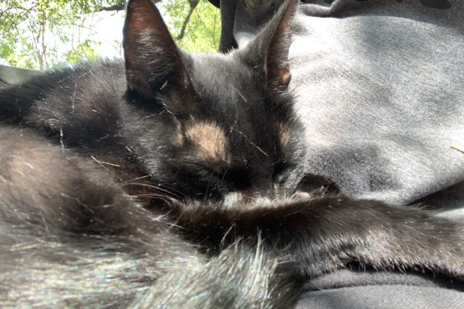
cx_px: 232
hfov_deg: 55.8
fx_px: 438
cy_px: 153
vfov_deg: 38.9
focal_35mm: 34
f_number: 2.2
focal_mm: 2.87
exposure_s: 1/68
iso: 64
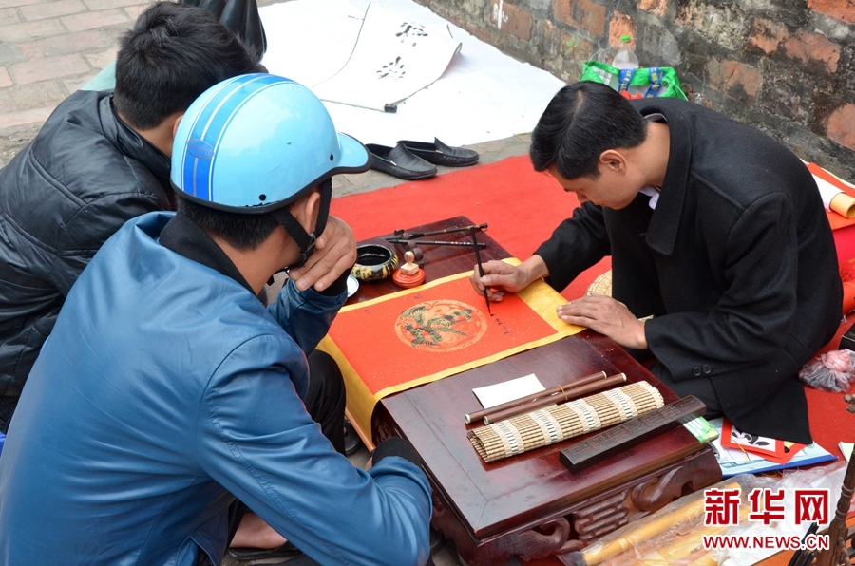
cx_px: 428
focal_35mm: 39
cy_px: 283
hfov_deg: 49.6
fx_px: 924
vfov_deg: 34.1
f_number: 10
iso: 1250
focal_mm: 26
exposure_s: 1/320
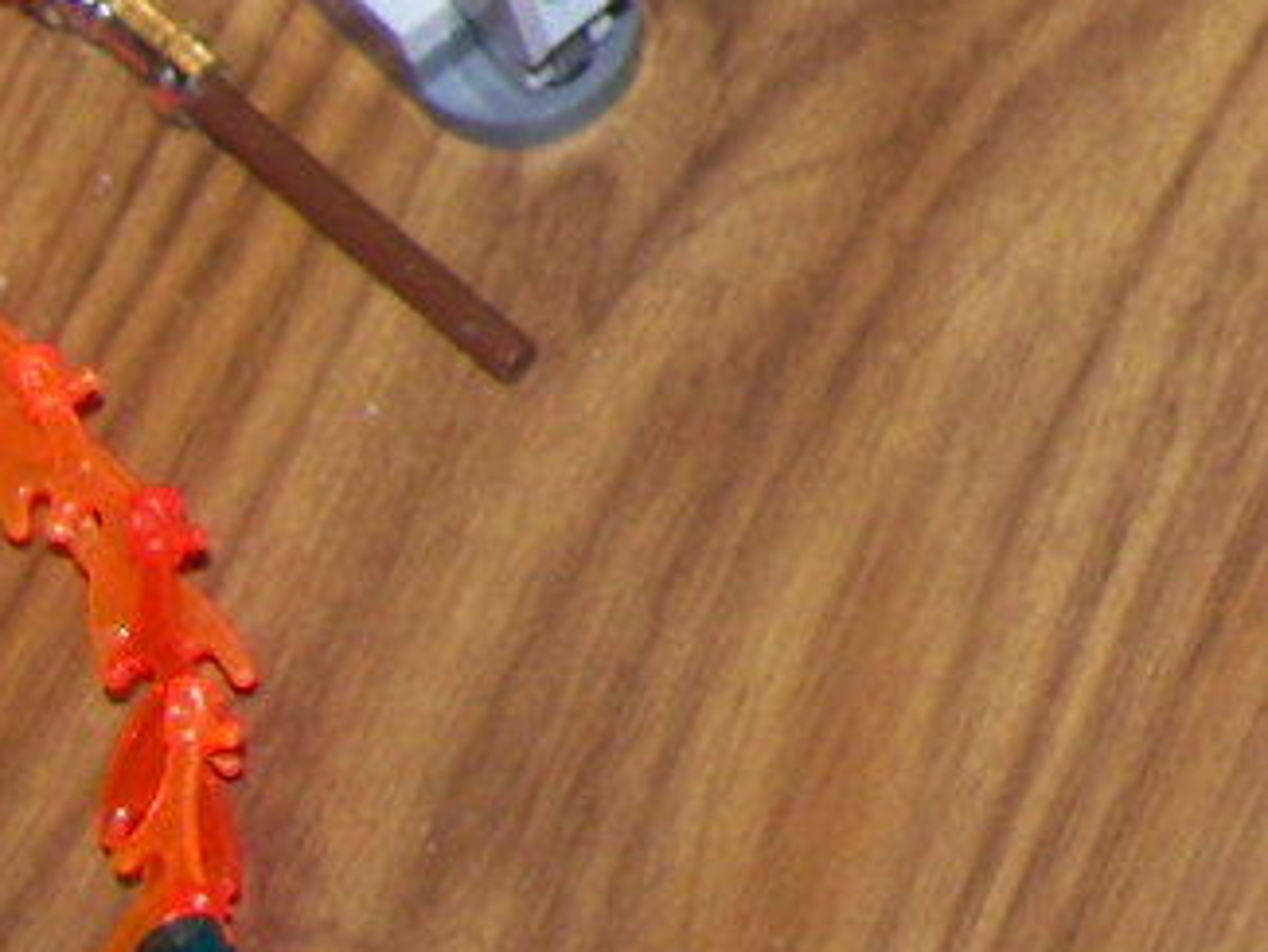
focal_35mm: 185
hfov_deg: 10.2
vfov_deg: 7.8
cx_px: 2142
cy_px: -667
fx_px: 6779
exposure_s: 1/30
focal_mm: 7.8
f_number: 2.8
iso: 100
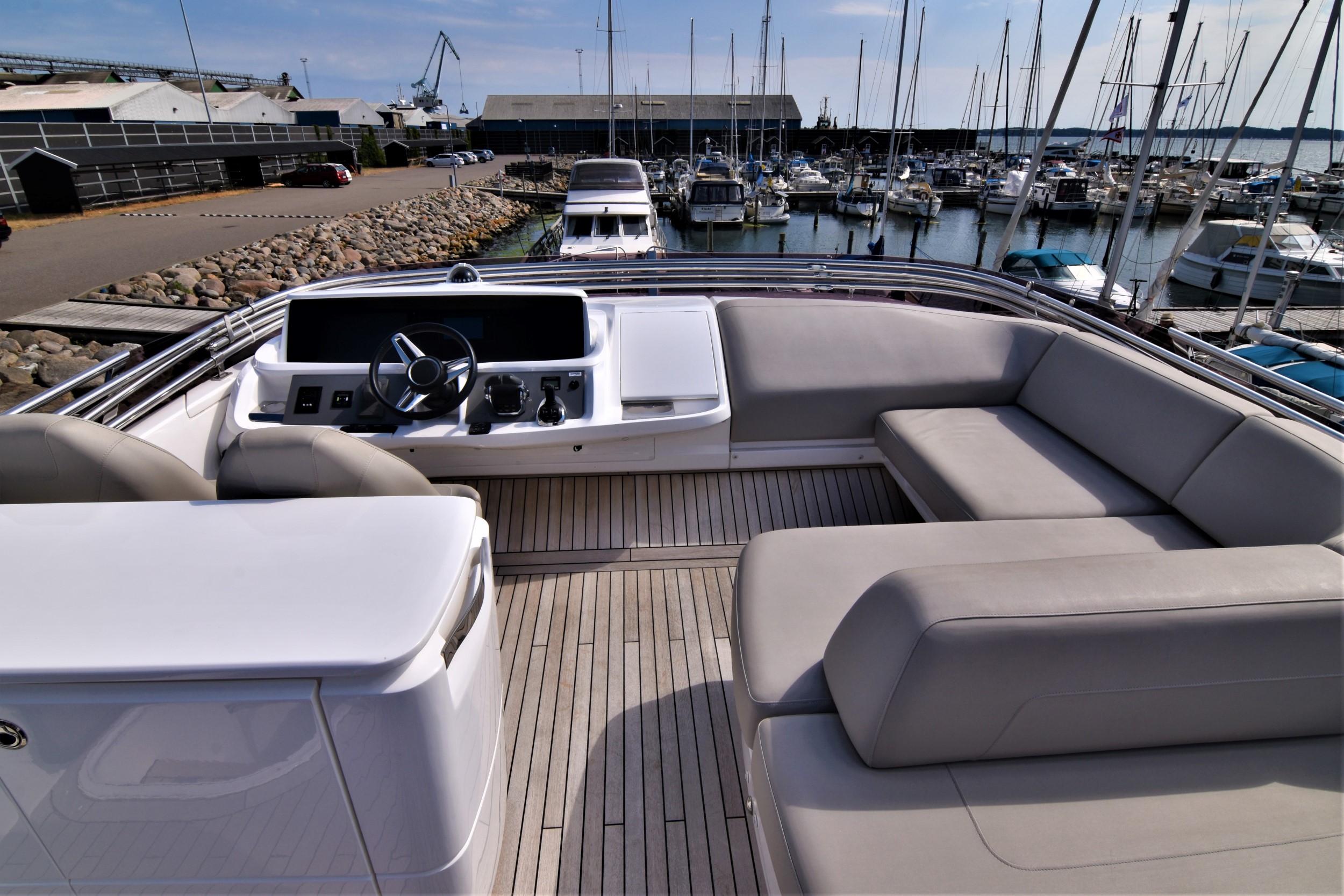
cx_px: 672
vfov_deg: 72.1
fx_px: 616
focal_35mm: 16
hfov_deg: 95.0
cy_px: 448
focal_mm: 11
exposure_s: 1/200
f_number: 13
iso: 100
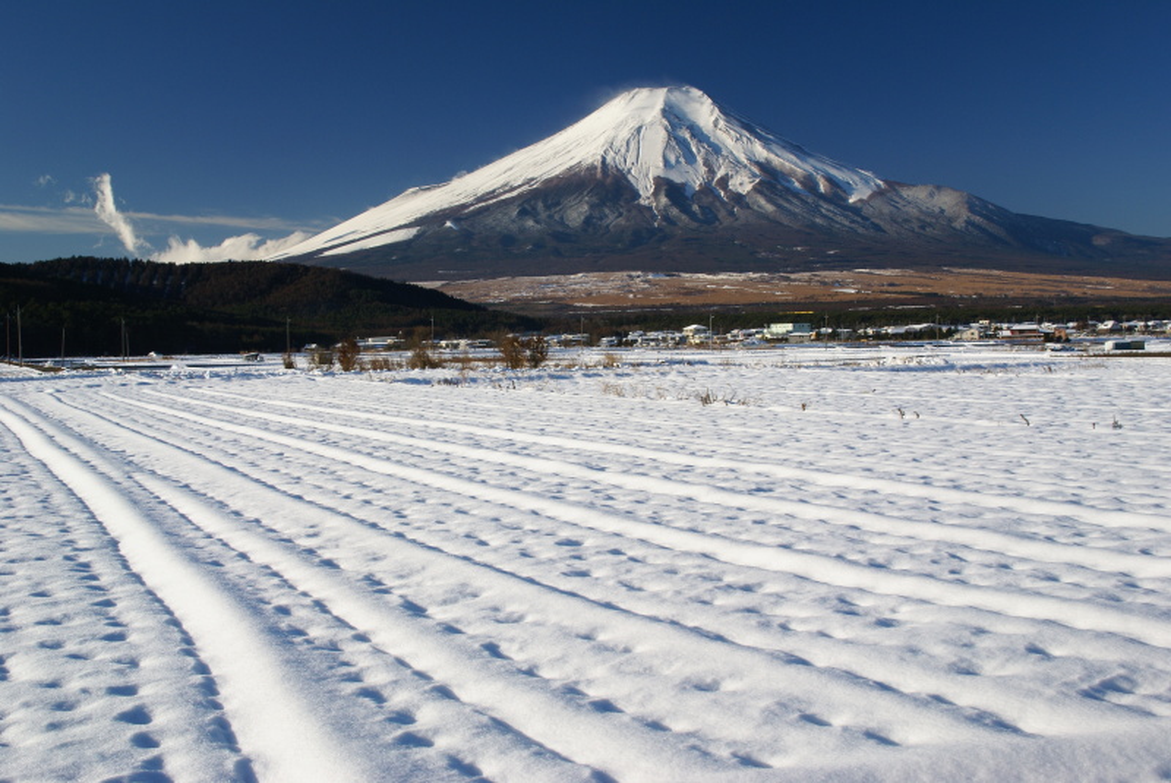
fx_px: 1367
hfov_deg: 46.4
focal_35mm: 42
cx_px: 586
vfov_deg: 32.0
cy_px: 392
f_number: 16
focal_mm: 28
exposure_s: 1/50
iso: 125
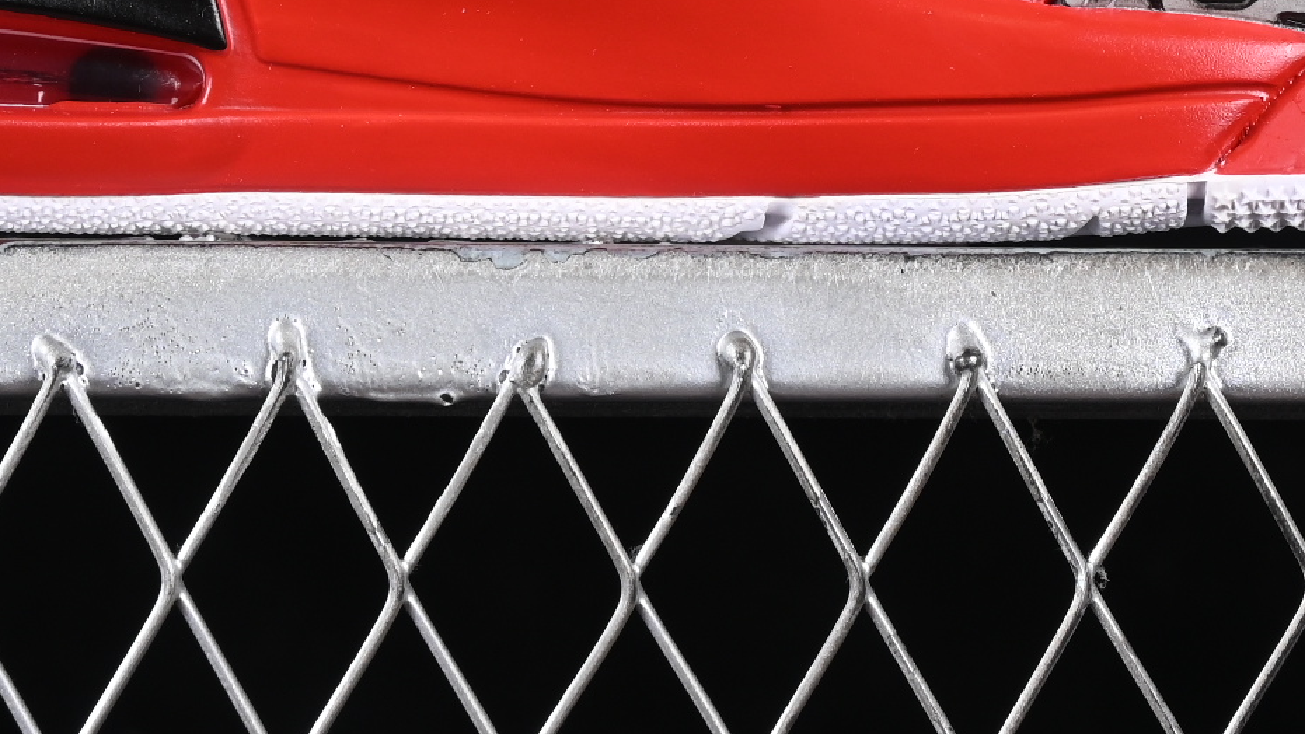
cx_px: 552
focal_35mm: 235
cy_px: -536
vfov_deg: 5.1
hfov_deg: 9.2
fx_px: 8133
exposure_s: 1/80
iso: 160
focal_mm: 50
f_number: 7.1
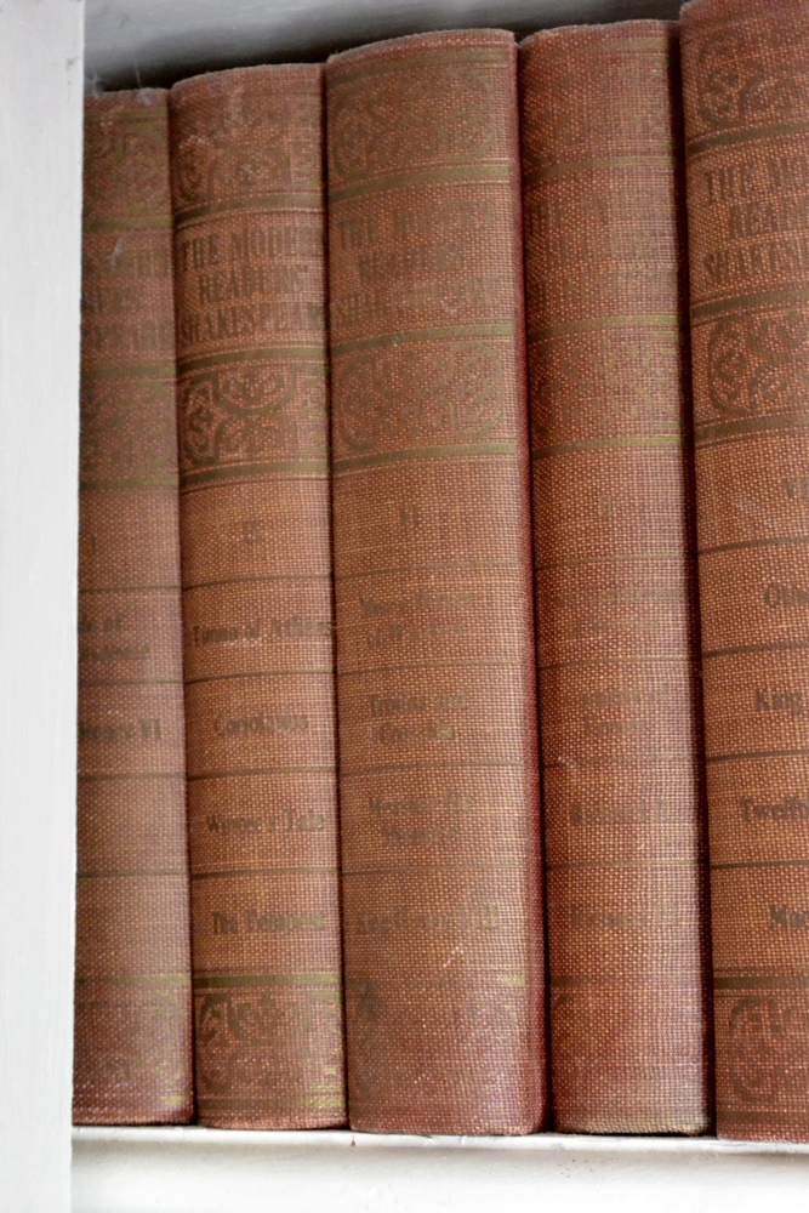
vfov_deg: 25.1
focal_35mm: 81
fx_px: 2729
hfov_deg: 16.9
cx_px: 404
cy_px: 606
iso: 2000
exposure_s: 1/30
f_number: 5.6
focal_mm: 30
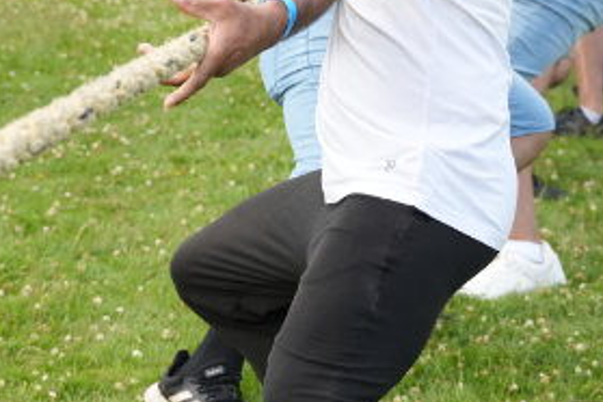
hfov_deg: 15.9
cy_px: 81
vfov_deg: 10.6
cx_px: 290
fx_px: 2162
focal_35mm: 129
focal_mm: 35.3
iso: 250
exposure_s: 1/800
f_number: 2.8
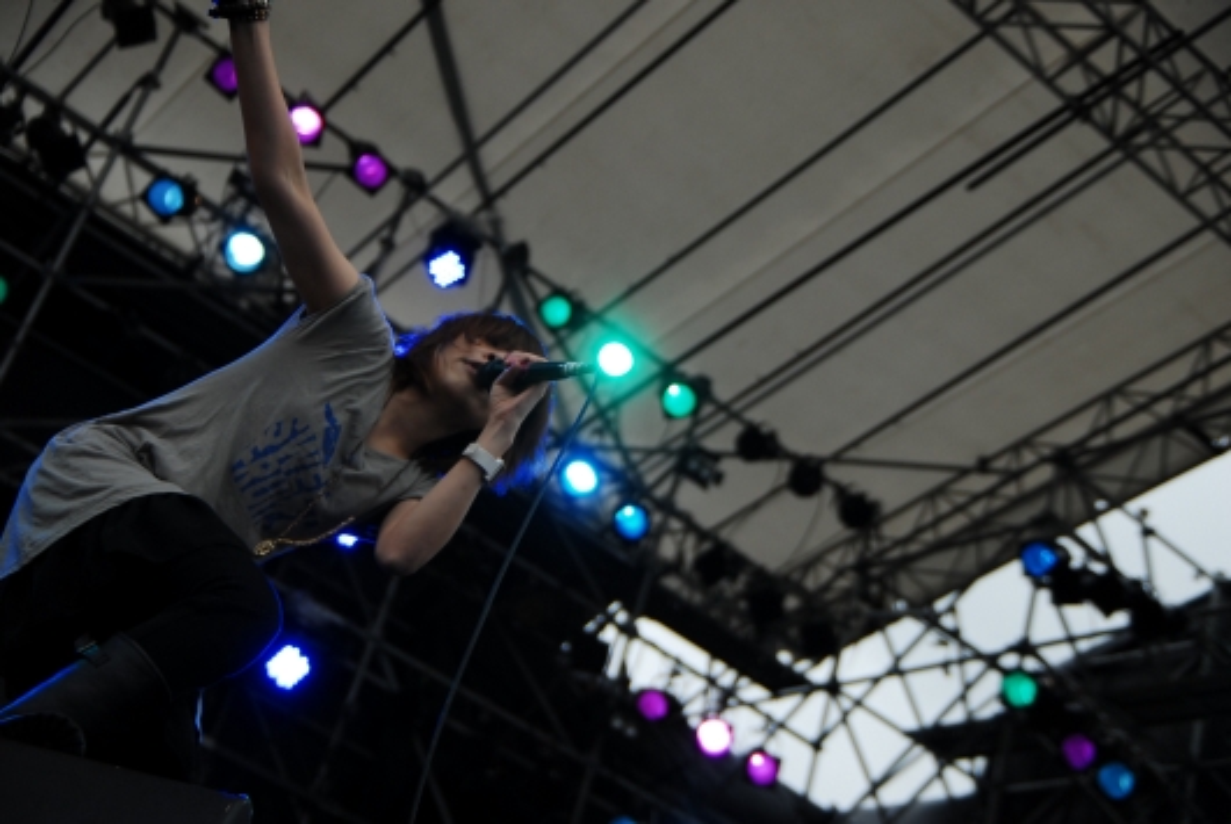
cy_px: 412
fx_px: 1952
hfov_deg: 35.0
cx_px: 616
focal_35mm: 57
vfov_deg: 23.9
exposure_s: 1/2000
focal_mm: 38
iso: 400
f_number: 2.8
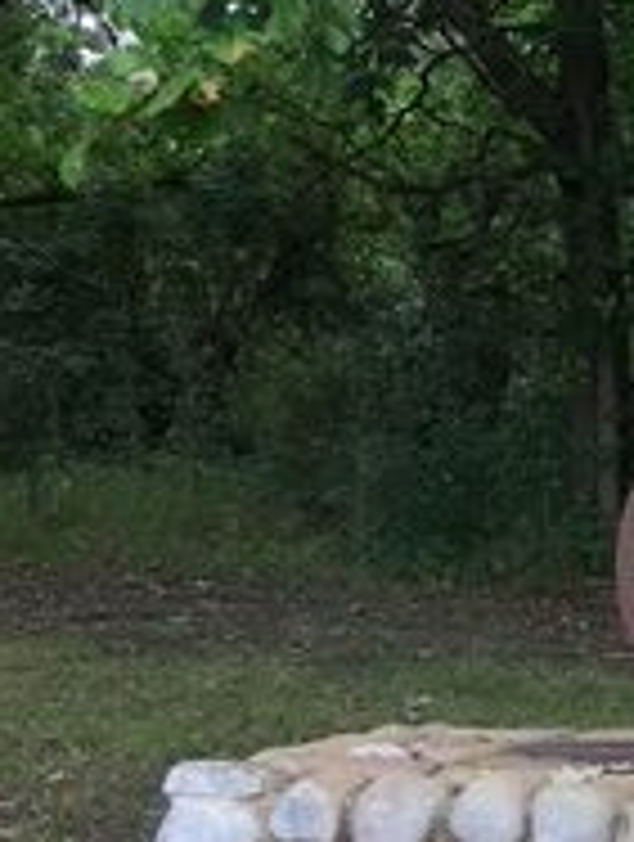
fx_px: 2409
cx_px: 1066
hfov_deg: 13.7
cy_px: 491
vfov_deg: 19.8
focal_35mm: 99
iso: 25
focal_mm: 4.15
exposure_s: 1/120
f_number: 2.2
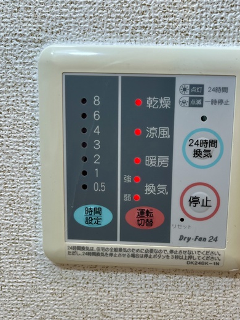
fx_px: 324
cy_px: 169
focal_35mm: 35
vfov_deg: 52.6
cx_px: 147
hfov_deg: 40.5
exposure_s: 1/120
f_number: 1.6
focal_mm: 5.1
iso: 80
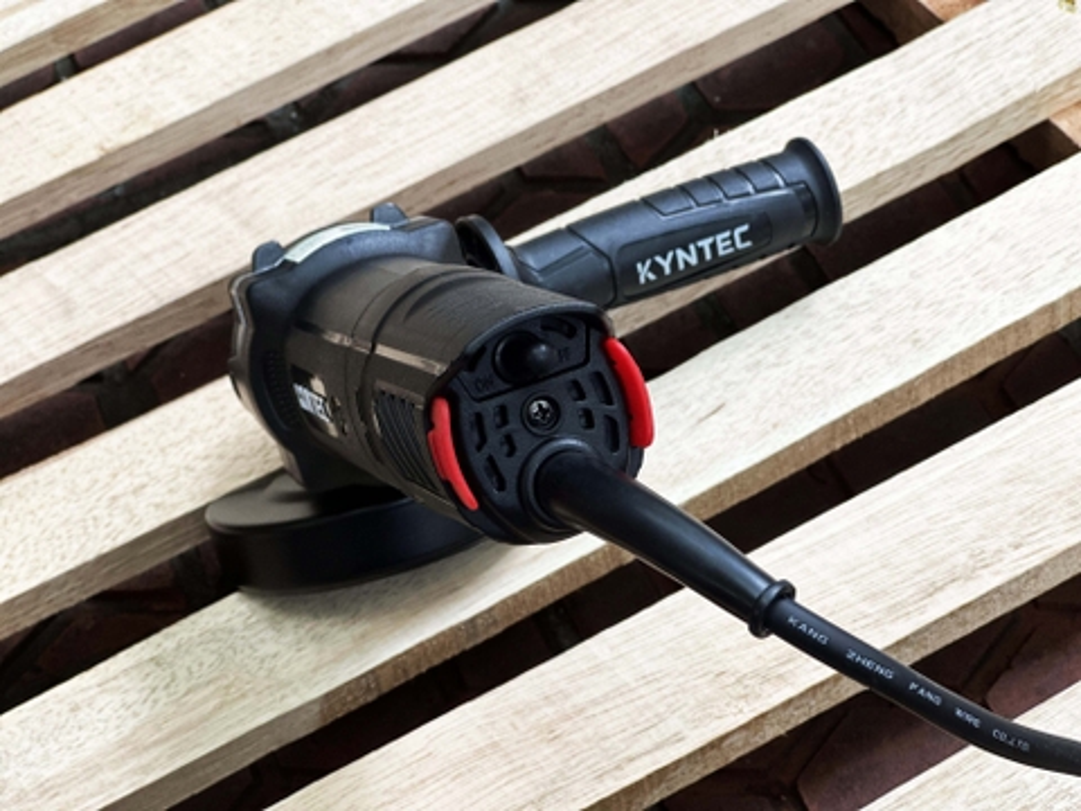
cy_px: 406
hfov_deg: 25.3
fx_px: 2405
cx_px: 540
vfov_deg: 19.1
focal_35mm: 77
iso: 125
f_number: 2.8
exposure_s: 1/121
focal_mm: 9
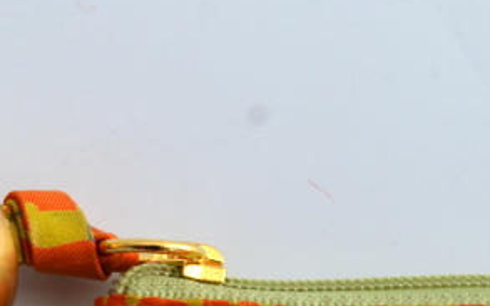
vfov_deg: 11.1
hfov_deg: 17.4
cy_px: 314
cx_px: 10
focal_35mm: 117
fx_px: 1562
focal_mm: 32
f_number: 6.3
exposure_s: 1/160
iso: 100
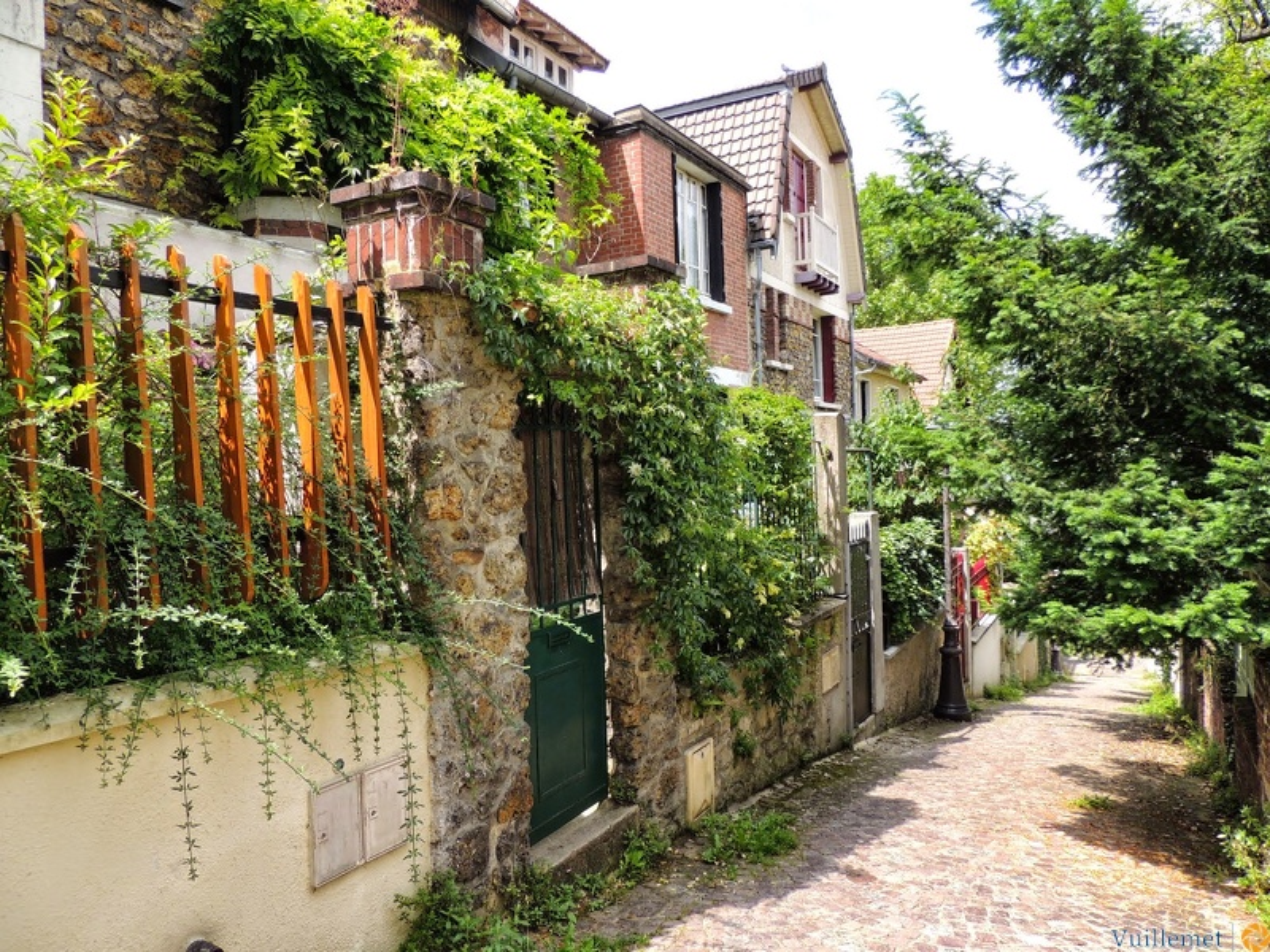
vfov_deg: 56.8
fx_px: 881
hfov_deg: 71.6
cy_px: 476
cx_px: 635
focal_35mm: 24
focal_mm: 4.3
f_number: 3
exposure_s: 1/400
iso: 100
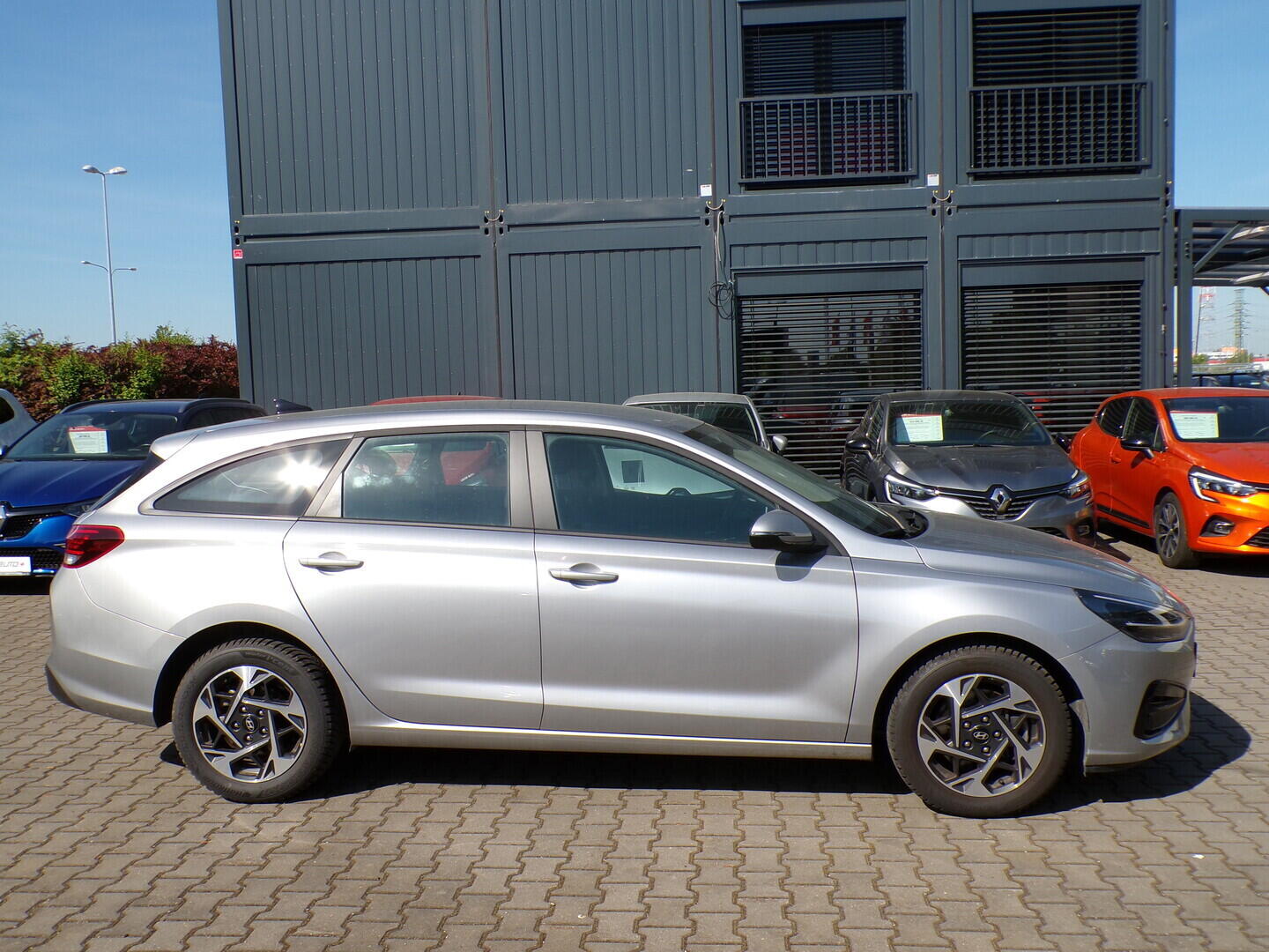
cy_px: 476
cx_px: 634
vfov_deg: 44.2
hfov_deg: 56.8
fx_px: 1173
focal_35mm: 32
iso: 100
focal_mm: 5.8
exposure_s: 1/550
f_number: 4.8
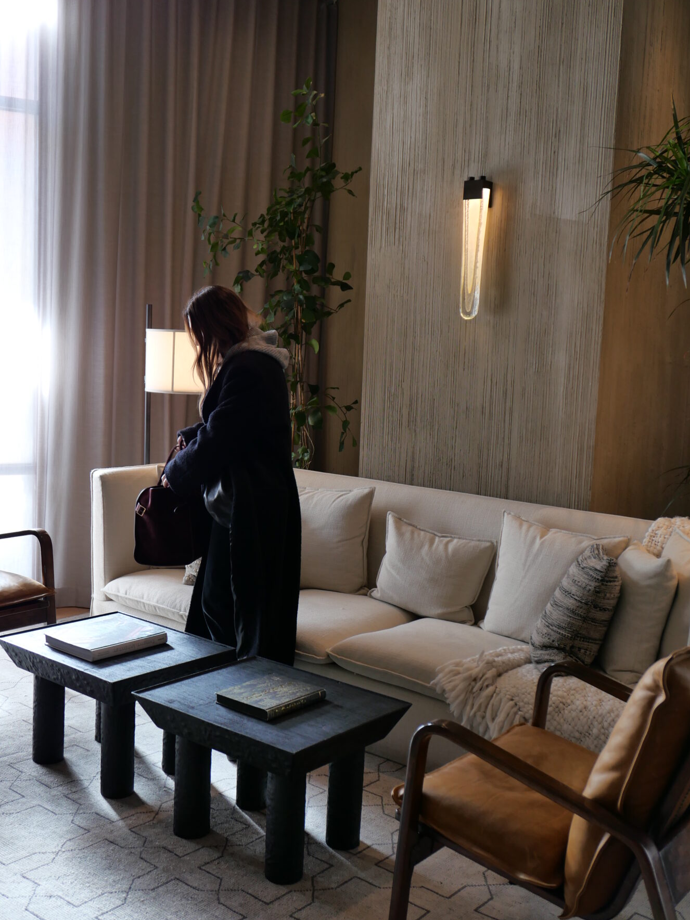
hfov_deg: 37.7
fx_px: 1010
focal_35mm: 38
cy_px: 460
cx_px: 325
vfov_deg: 49.0
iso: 250
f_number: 2.3
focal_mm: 15.9
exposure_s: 1/80
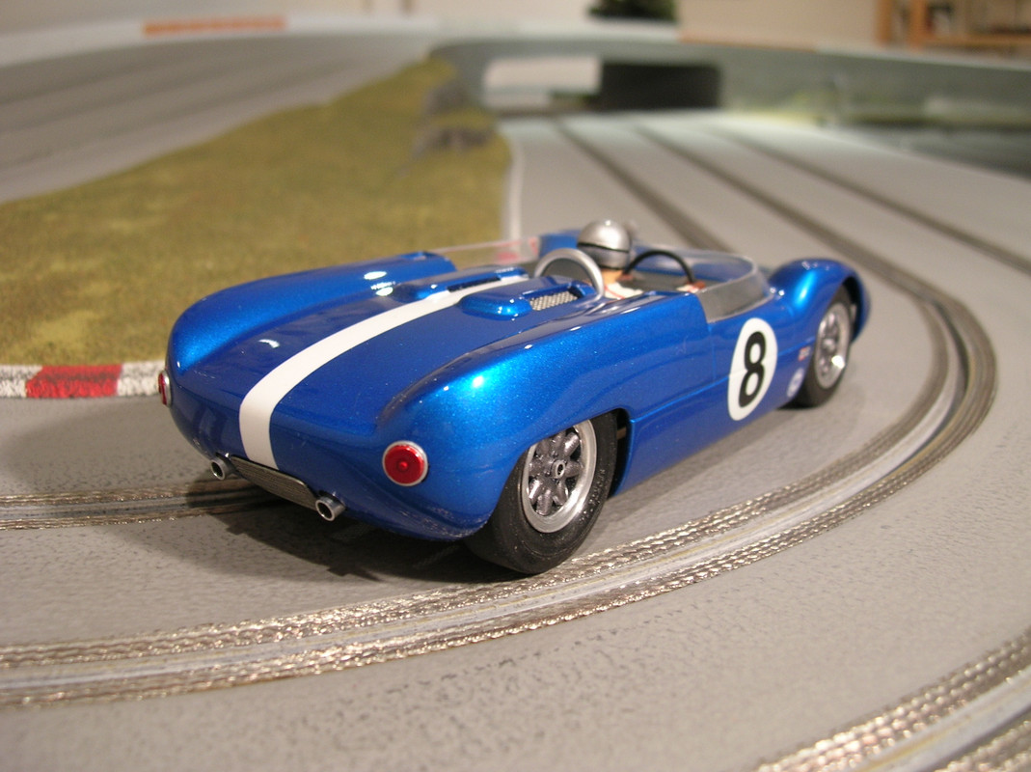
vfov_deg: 39.6
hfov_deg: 51.4
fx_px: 1071
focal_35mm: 36
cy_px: 386
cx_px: 516
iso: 54
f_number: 2.7
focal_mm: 6
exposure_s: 1/3.7
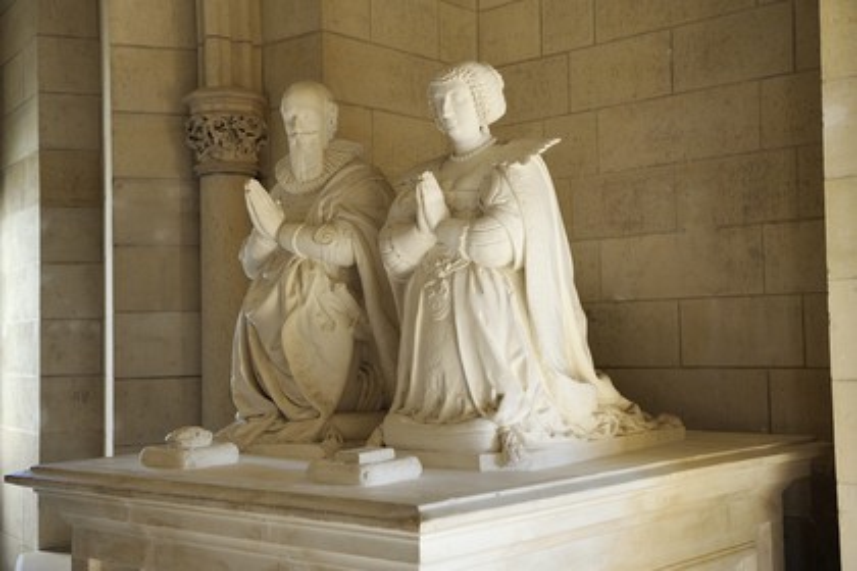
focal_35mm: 48
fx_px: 1143
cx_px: 428
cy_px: 286
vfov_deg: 28.1
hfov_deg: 41.1
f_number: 4.5
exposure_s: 1/60
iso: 800
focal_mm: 48
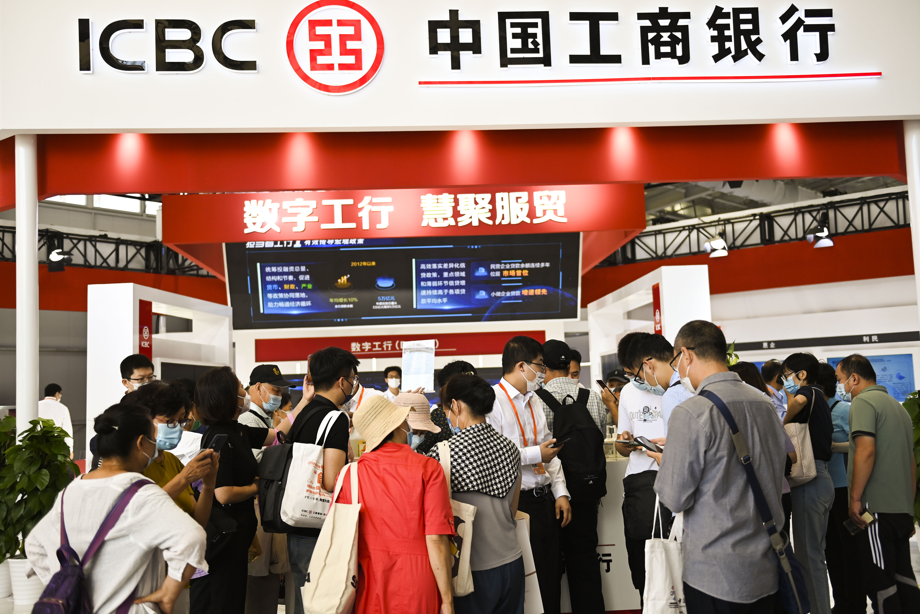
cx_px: 460
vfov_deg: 33.4
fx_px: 1022
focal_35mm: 40
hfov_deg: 48.5
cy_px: 307
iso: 720
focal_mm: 40
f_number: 2.8
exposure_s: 1/1000
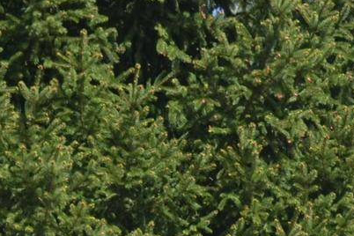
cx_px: 337
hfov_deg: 6.1
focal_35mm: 336
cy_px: 444
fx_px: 3304
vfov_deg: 4.1
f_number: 9
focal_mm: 44
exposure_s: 1/200
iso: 100
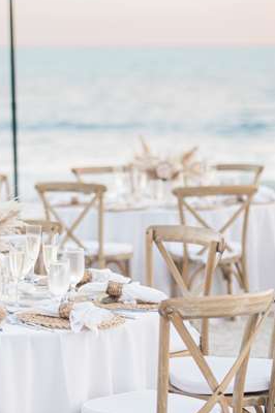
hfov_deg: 10.5
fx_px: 1469
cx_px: -77
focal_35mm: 128
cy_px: 102
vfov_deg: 15.9
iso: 125
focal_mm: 50
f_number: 1.6
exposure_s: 1/800
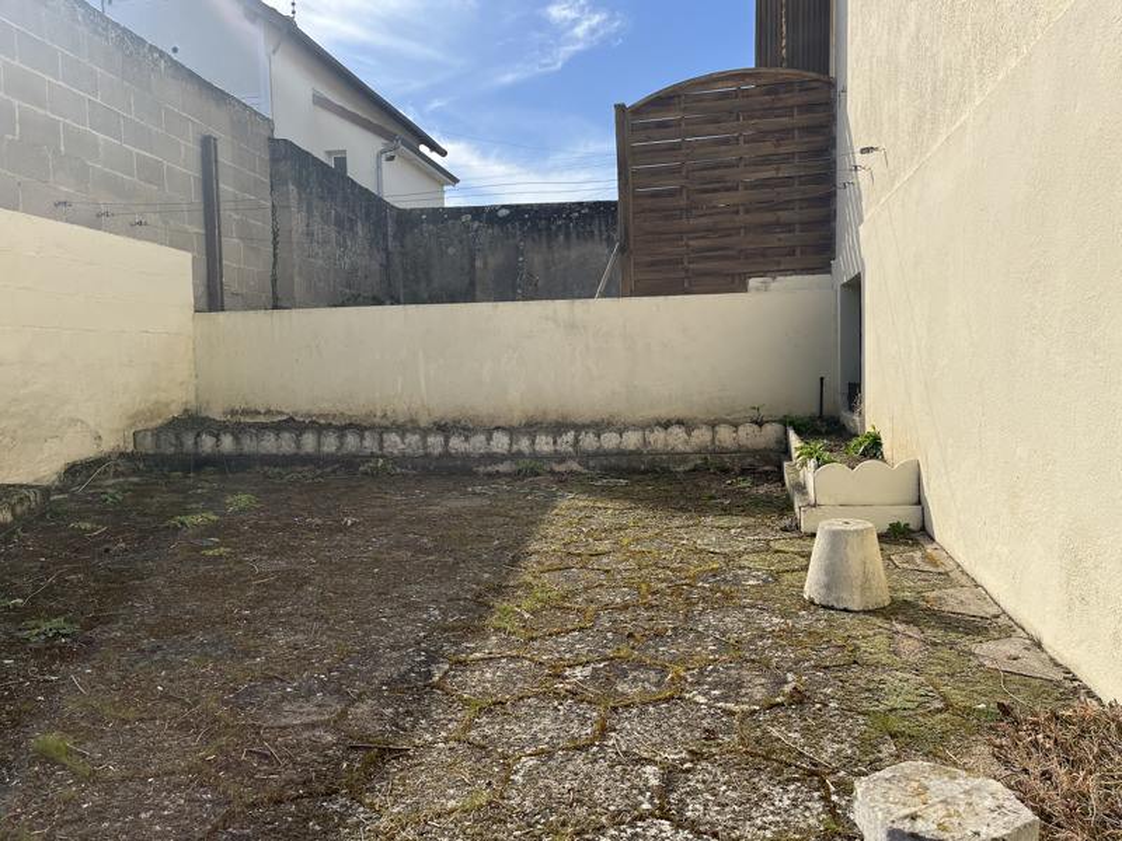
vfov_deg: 53.1
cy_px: 420
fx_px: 843
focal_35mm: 26
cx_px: 561
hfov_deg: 67.3
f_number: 1.6
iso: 50
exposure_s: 1/3413
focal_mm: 5.1
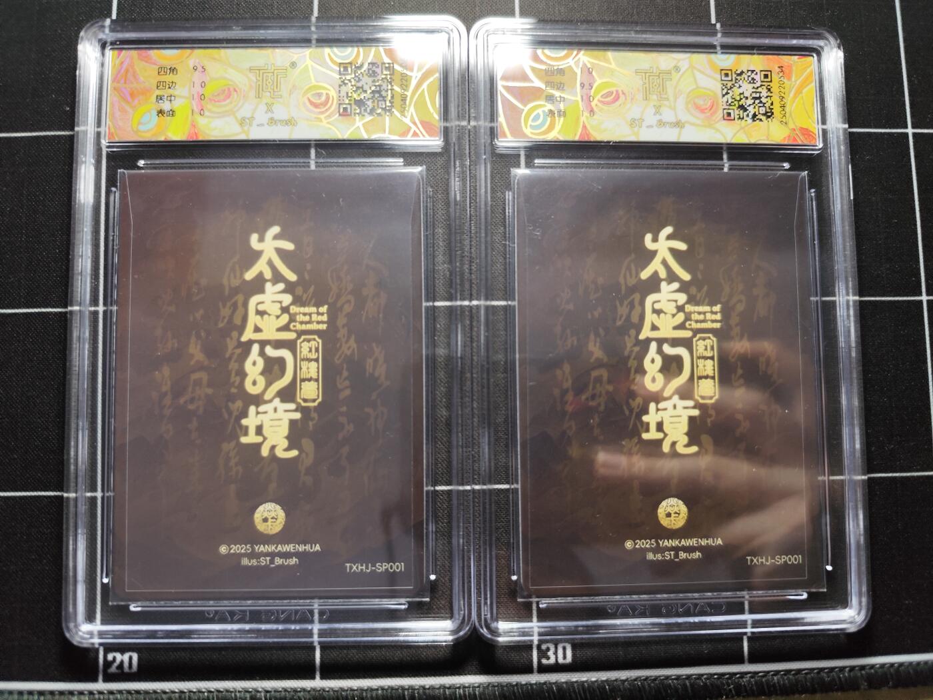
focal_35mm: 23
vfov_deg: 58.9
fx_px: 620
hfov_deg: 73.9
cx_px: 466
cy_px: 350
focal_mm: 6.14
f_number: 1.65
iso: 200
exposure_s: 1/50
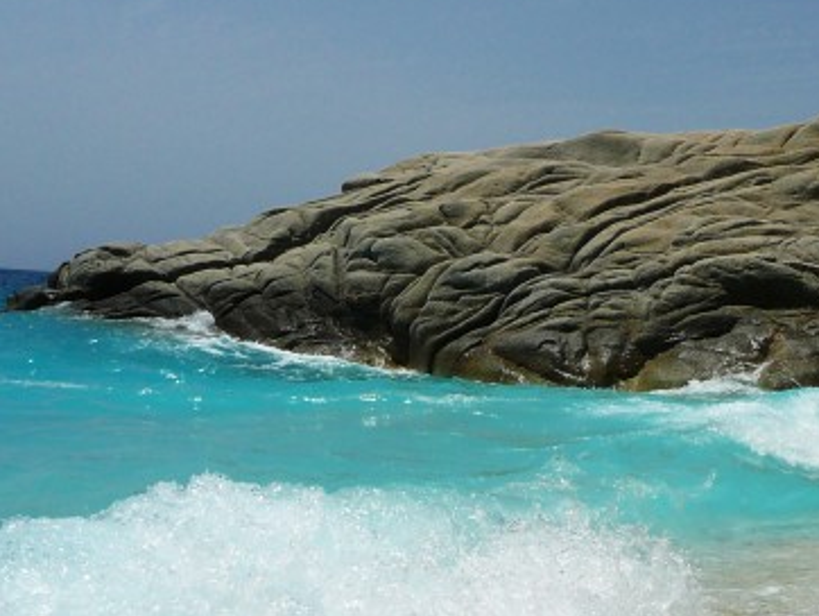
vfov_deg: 25.3
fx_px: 1373
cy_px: 331
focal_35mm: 58
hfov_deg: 32.8
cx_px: 568
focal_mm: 5.2
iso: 80
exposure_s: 1/1300
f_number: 5
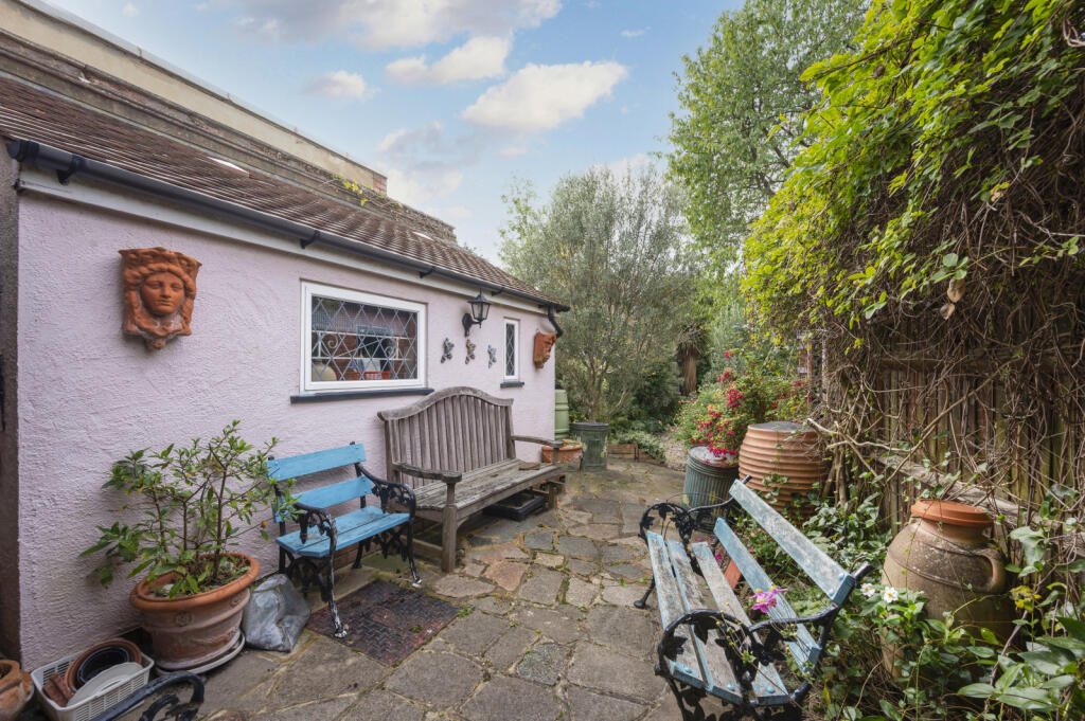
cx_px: 542
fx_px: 422
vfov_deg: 81.1
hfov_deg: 104.3
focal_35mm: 14
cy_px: 360
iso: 200
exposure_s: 1/80
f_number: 8
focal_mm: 14
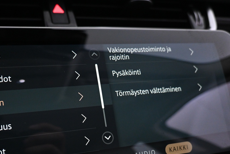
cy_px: 116
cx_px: 80
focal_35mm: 39
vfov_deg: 33.5
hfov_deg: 48.8
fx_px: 249
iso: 1600
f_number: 3.5
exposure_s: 1/80
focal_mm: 16
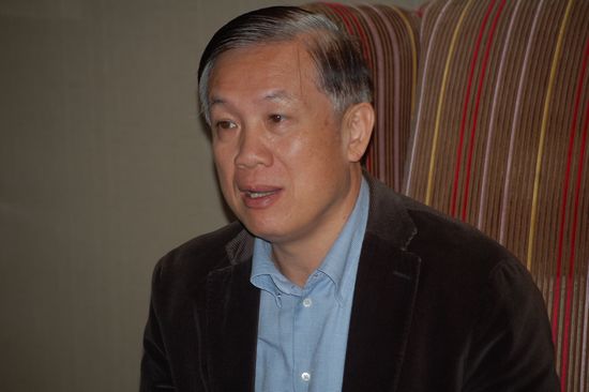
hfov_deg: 12.5
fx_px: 2698
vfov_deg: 8.3
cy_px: 196
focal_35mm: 165
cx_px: 294
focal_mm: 110
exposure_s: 1/60
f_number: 4.8
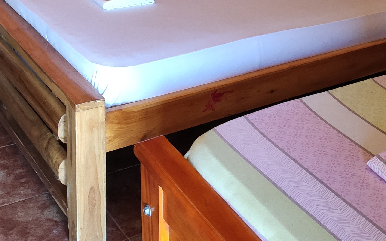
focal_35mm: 66
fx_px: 694
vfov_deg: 19.1
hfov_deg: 30.8
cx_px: 265
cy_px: -8
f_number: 1.75
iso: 626
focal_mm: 4.77
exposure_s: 1/30
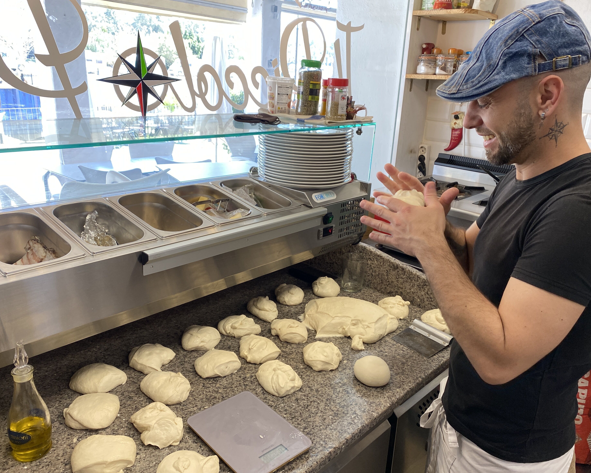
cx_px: 307
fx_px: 490
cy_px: 244
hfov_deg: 62.2
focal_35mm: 28
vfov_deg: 51.5
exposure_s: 1/100
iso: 80
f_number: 1.8
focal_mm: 4.25
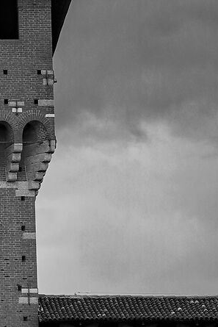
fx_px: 2413
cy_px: 59
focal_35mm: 266
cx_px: -214
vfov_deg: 7.7
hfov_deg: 5.1
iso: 100
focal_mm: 32.9
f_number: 8
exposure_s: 1/160
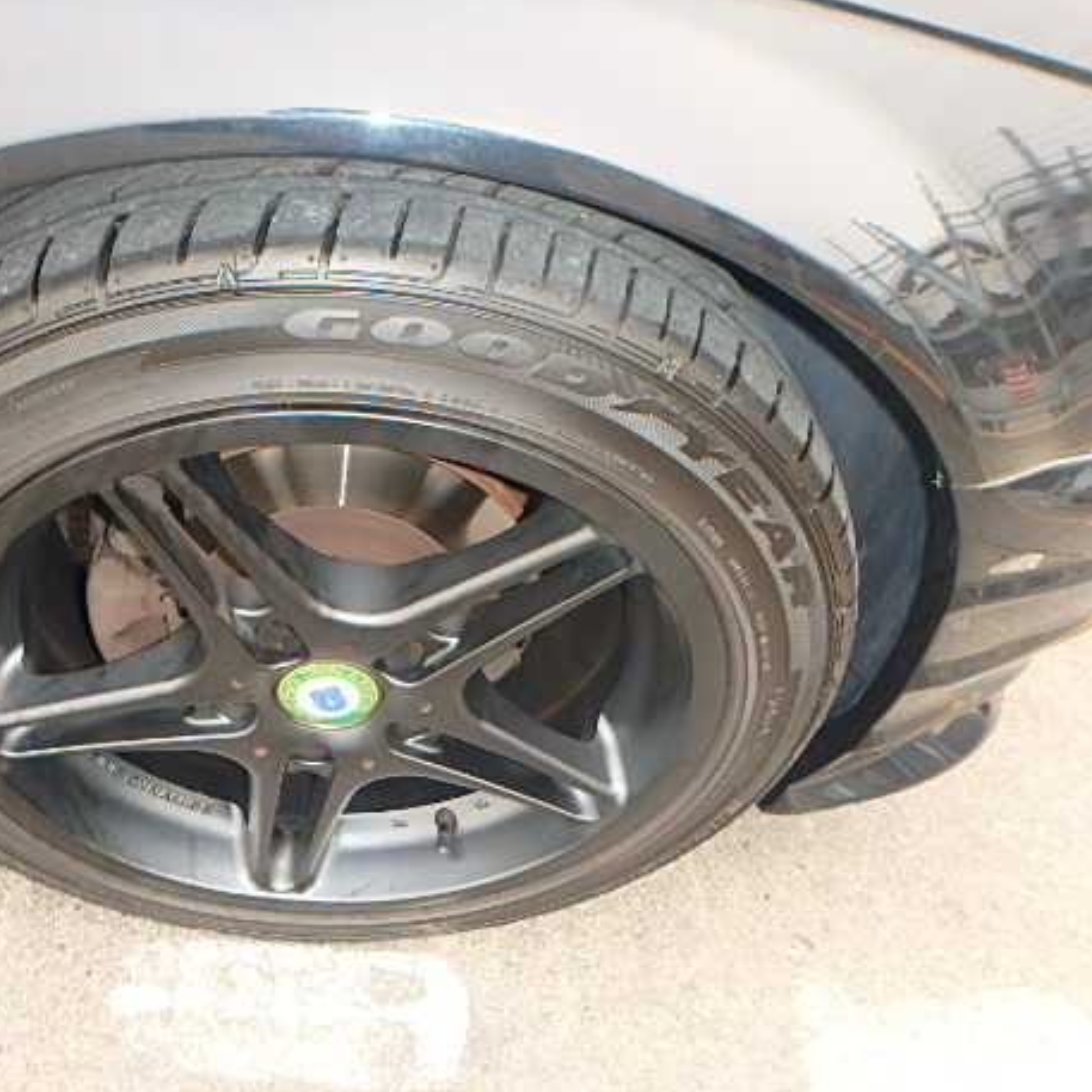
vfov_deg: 60.9
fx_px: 928
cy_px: 528
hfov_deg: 59.6
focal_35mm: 26
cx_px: 370
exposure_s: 1/100
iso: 125
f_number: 3.5
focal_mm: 3.7
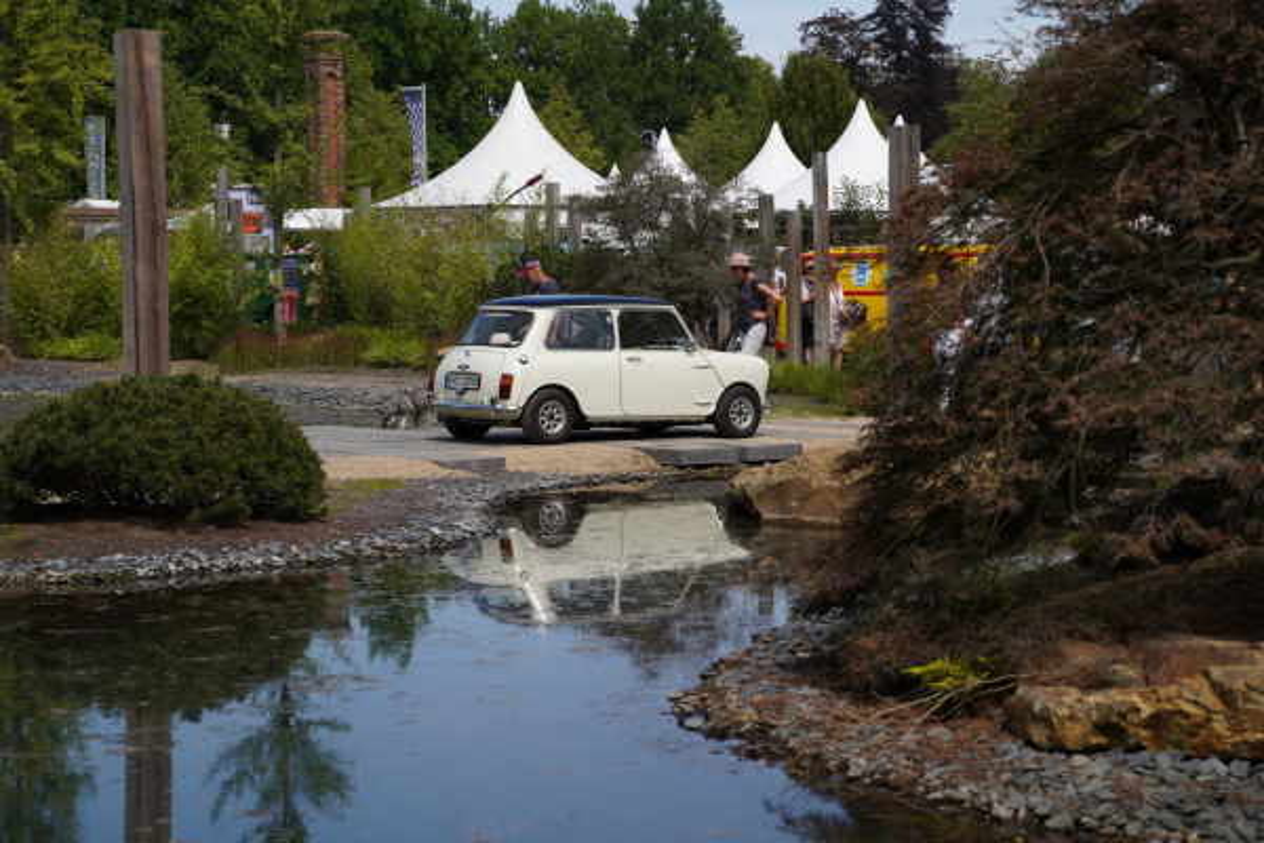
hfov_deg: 27.0
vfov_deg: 18.2
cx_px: 632
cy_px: 422
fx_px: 2633
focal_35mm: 75
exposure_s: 1/500
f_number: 6.3
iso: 100
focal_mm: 75
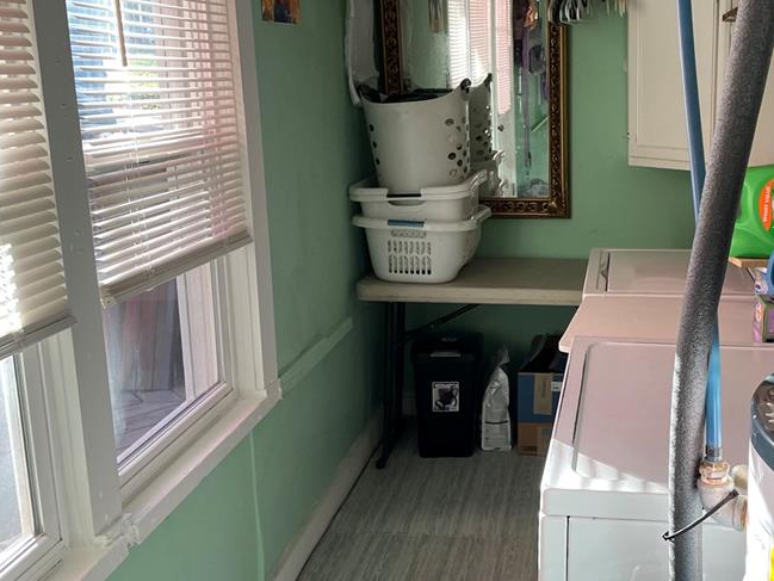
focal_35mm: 41
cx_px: 580
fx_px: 917
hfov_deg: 44.3
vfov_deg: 35.1
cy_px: 266
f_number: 1.6
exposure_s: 1/103
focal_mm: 4.2
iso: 125
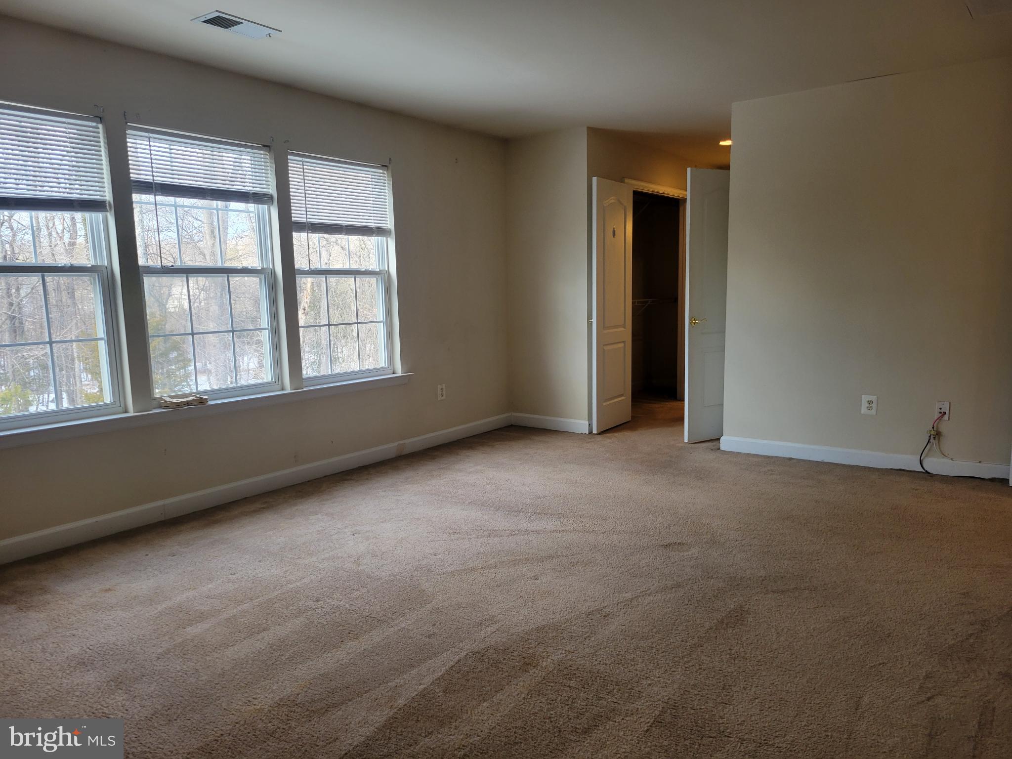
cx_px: 506
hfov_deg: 67.3
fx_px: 760
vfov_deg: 53.1
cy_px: 380
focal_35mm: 26
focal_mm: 5.4
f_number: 1.8
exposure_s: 1/120
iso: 80
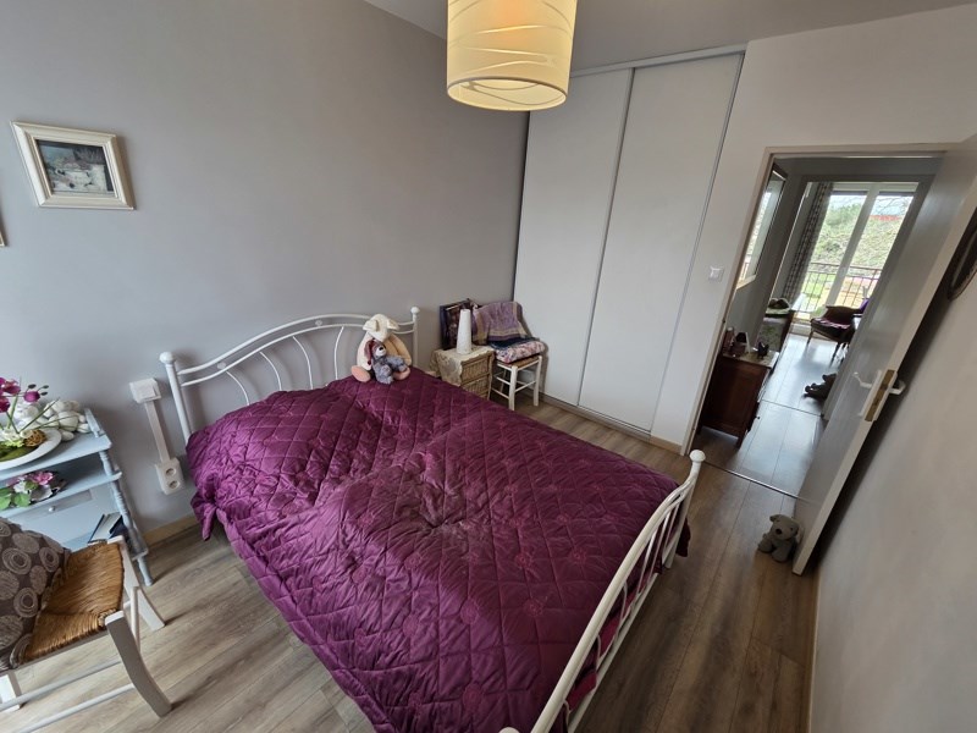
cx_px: 488
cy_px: 366
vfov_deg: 89.9
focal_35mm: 13
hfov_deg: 106.2
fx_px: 367
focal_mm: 2.2
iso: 125
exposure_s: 1/50
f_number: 2.2
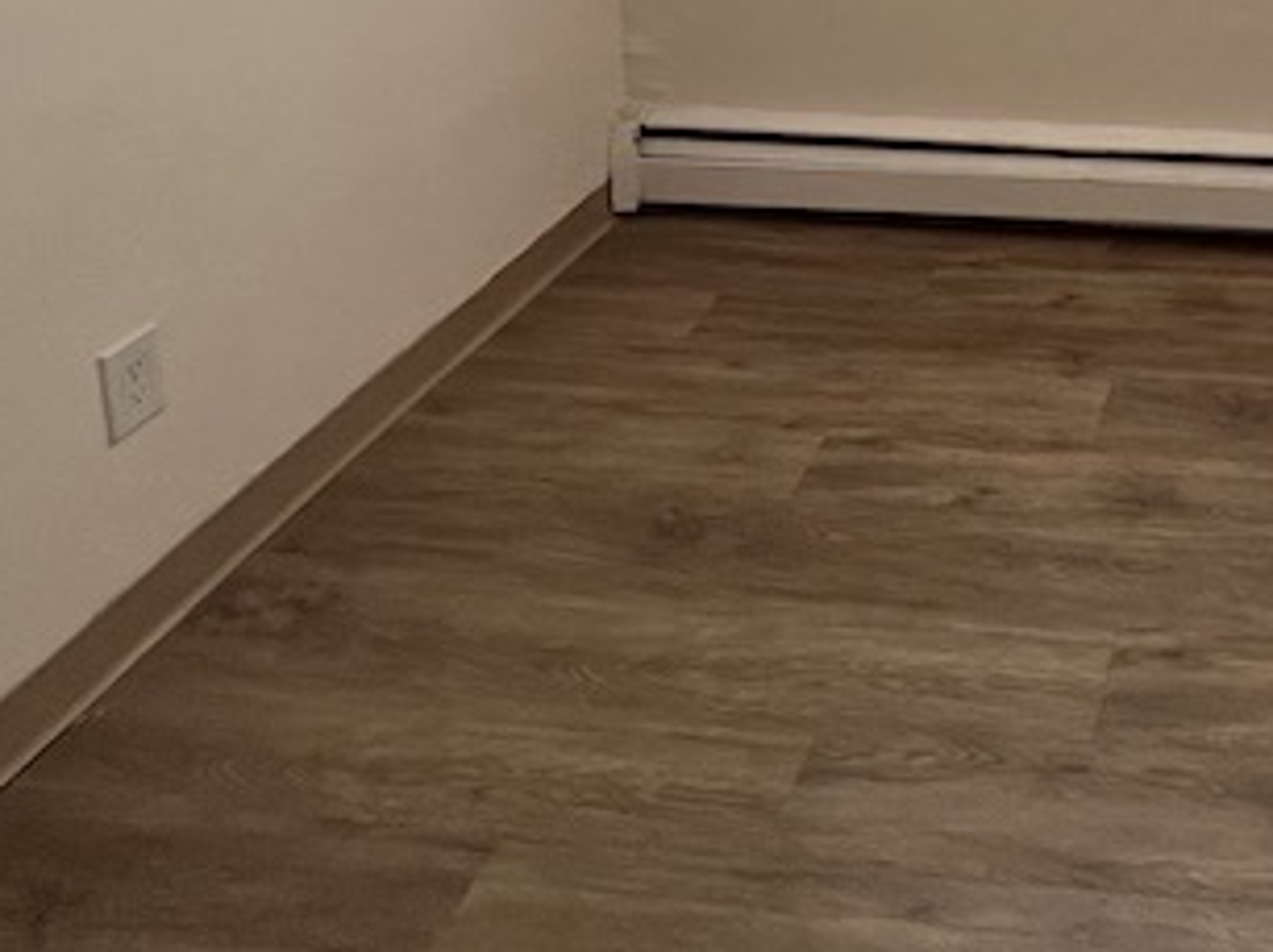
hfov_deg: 45.5
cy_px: -254
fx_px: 1249
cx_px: 1273
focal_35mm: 34
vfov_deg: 32.5
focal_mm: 1.57
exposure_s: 1/120
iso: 100
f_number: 1.8
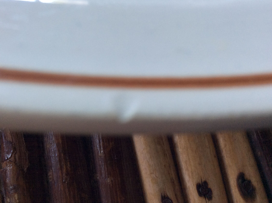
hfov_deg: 50.1
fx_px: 290
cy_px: 86
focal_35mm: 37
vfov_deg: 38.5
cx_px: 120
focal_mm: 3.3
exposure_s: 1/25
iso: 64
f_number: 2.4
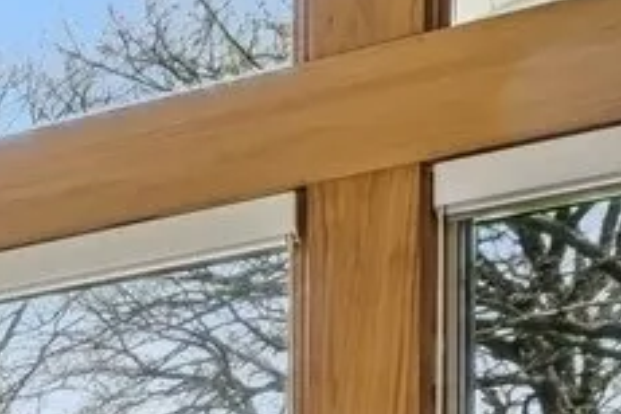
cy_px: 884
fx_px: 1794
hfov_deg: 14.4
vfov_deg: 11.6
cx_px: -798
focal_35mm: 104
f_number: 9.5
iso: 200
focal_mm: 15
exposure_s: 1/30
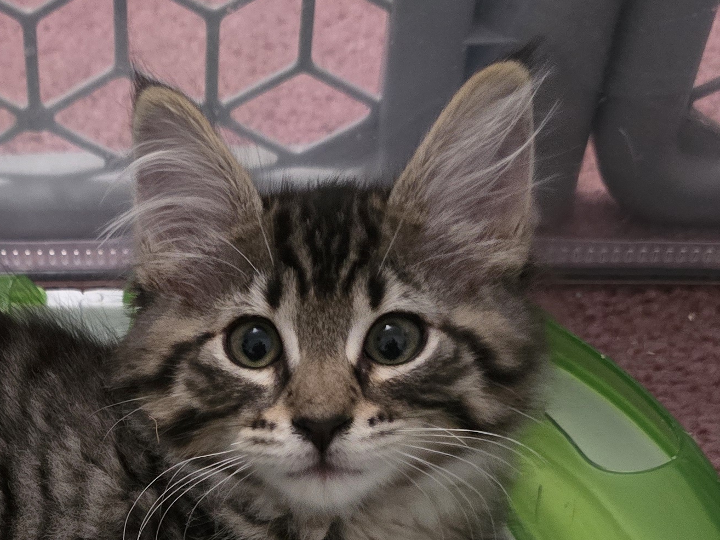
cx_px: 72
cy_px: 713
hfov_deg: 26.8
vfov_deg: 19.3
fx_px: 1456
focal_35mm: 70
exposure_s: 1/24
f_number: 1.7
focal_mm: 6.3
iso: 1600
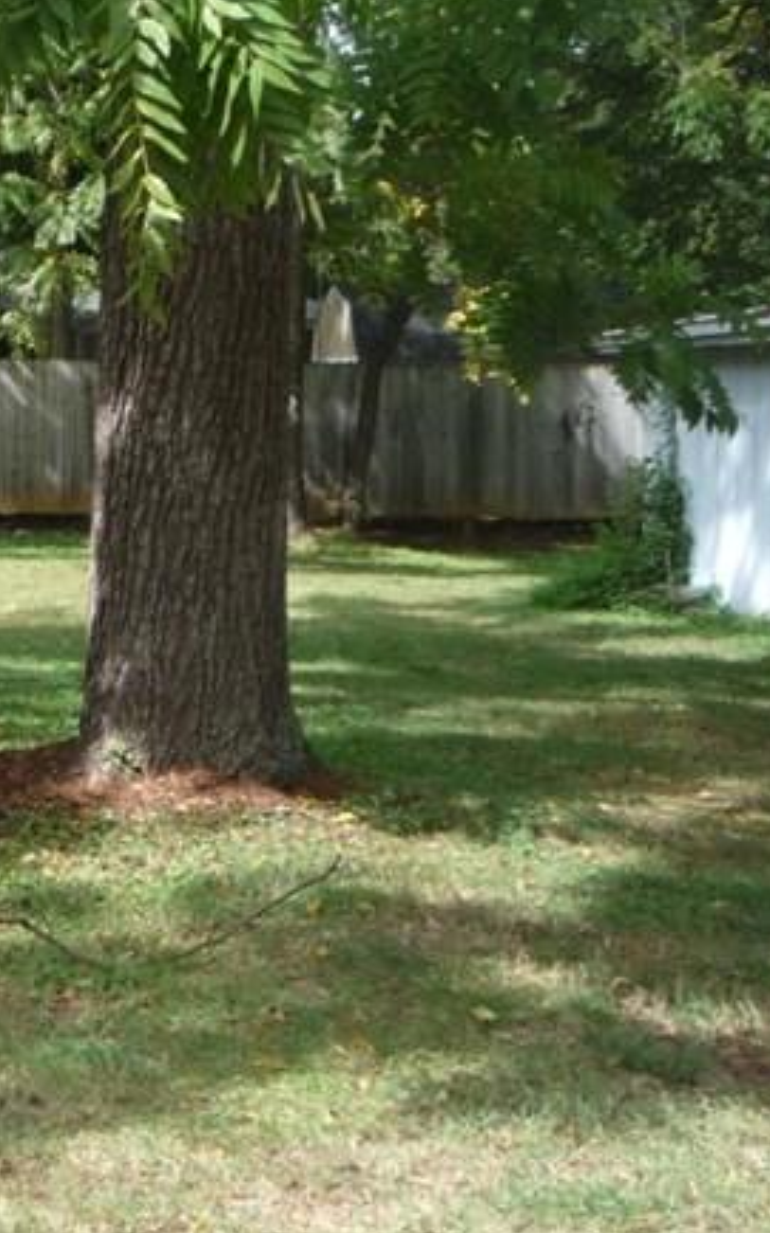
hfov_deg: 16.0
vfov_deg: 27.5
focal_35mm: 75
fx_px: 2520
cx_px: -376
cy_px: 567
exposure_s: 1/160
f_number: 4
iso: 100
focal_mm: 5.2
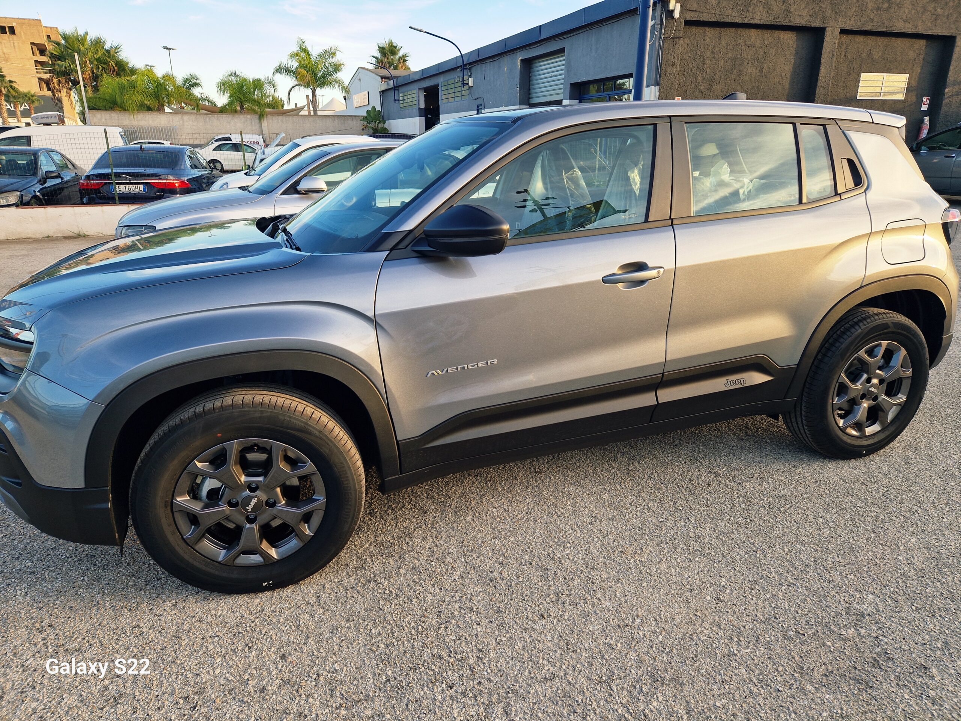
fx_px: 639
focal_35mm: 23
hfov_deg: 73.9
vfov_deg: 58.9
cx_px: 480
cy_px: 360
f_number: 1.8
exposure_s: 1/219
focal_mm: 5.4
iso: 50
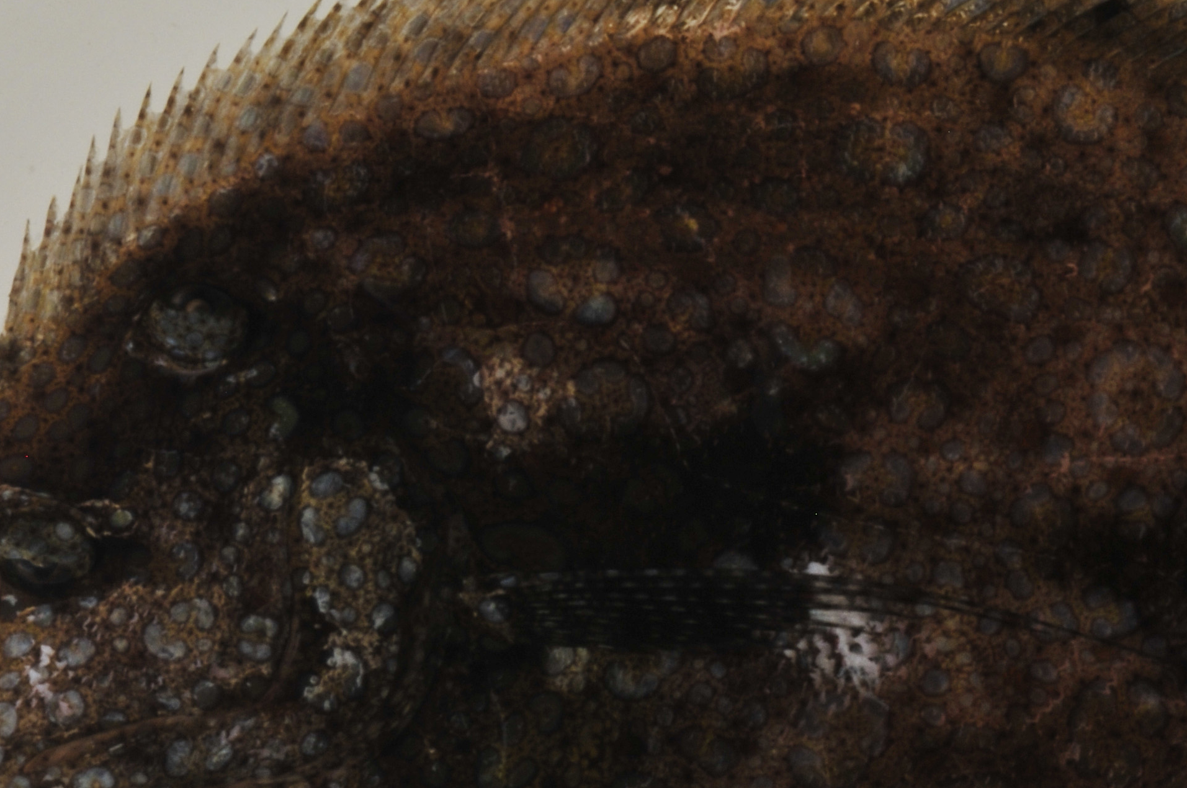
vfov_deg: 3.9
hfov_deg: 5.8
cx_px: 1007
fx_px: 11627
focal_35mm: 353
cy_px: 719
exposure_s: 1/60
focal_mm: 105
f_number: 36
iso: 200
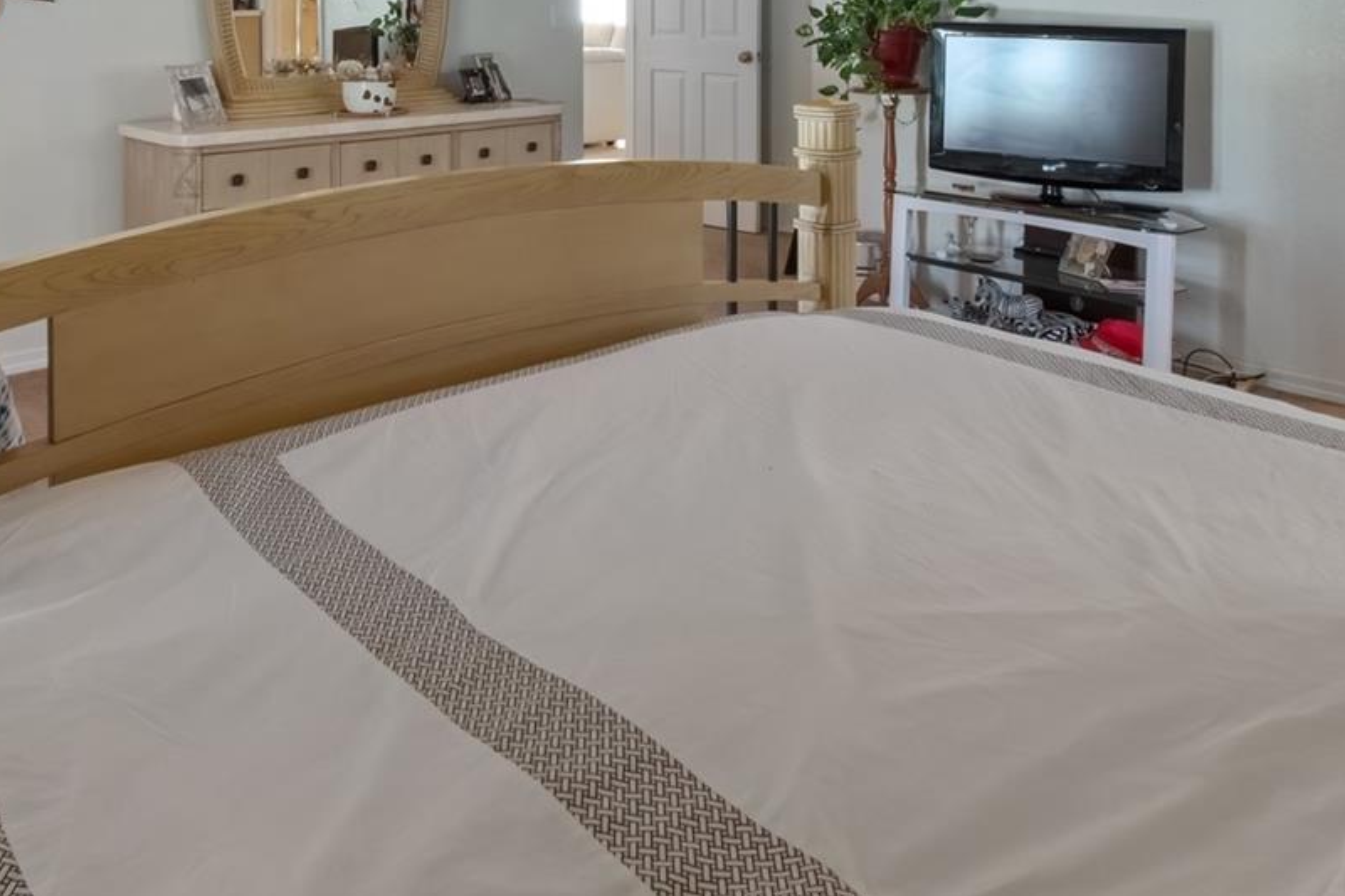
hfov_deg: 61.2
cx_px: 518
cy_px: 27
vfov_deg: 39.2
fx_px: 1121
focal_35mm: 30
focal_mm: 10
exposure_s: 1/1.25
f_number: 9
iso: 250
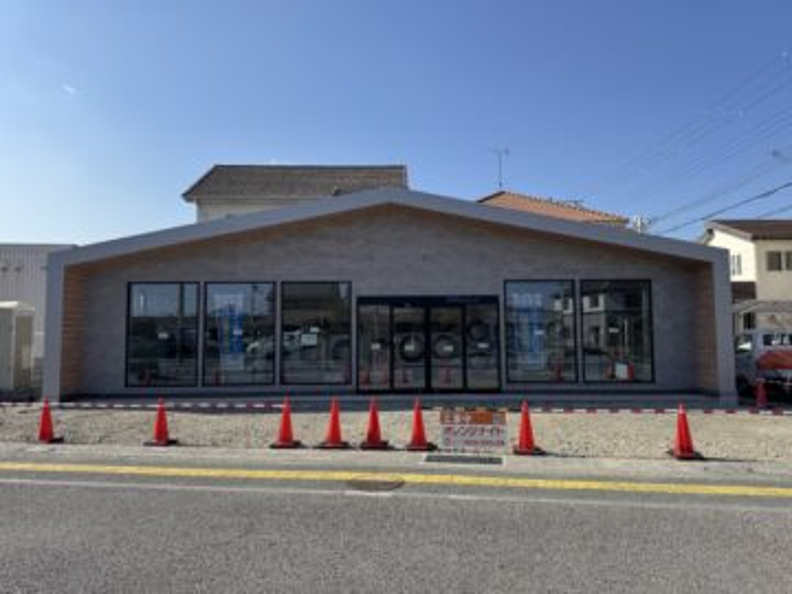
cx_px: 396
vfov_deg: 56.8
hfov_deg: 71.6
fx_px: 549
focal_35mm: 24
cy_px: 297
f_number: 1.78
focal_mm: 6.76
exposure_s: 1/4608
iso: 80
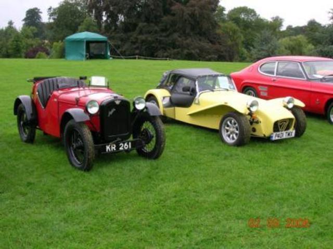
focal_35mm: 42
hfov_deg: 44.8
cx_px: 166
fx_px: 404
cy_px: 124
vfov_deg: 34.3
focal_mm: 7
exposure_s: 1/79.8
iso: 50
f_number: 5.2
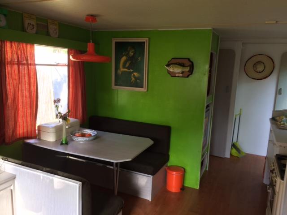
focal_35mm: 29
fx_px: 240
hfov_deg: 61.7
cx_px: 144
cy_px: 108
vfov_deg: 48.2
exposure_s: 1/50
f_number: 2.2
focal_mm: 4.15
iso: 50
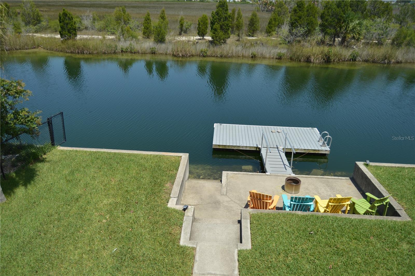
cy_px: 138
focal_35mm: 27
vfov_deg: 47.8
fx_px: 311
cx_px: 208
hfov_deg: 67.4
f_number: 3.5
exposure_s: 1/1250
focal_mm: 18
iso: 100
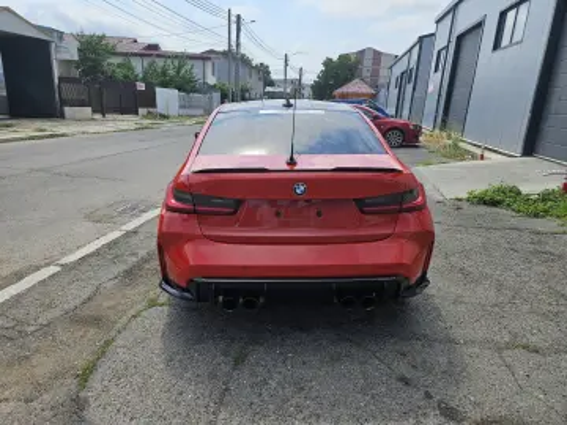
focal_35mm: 23
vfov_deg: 58.9
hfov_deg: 73.9
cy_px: 212
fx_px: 377
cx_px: 284
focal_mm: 5.4
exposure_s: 1/2151
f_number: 1.8
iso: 25
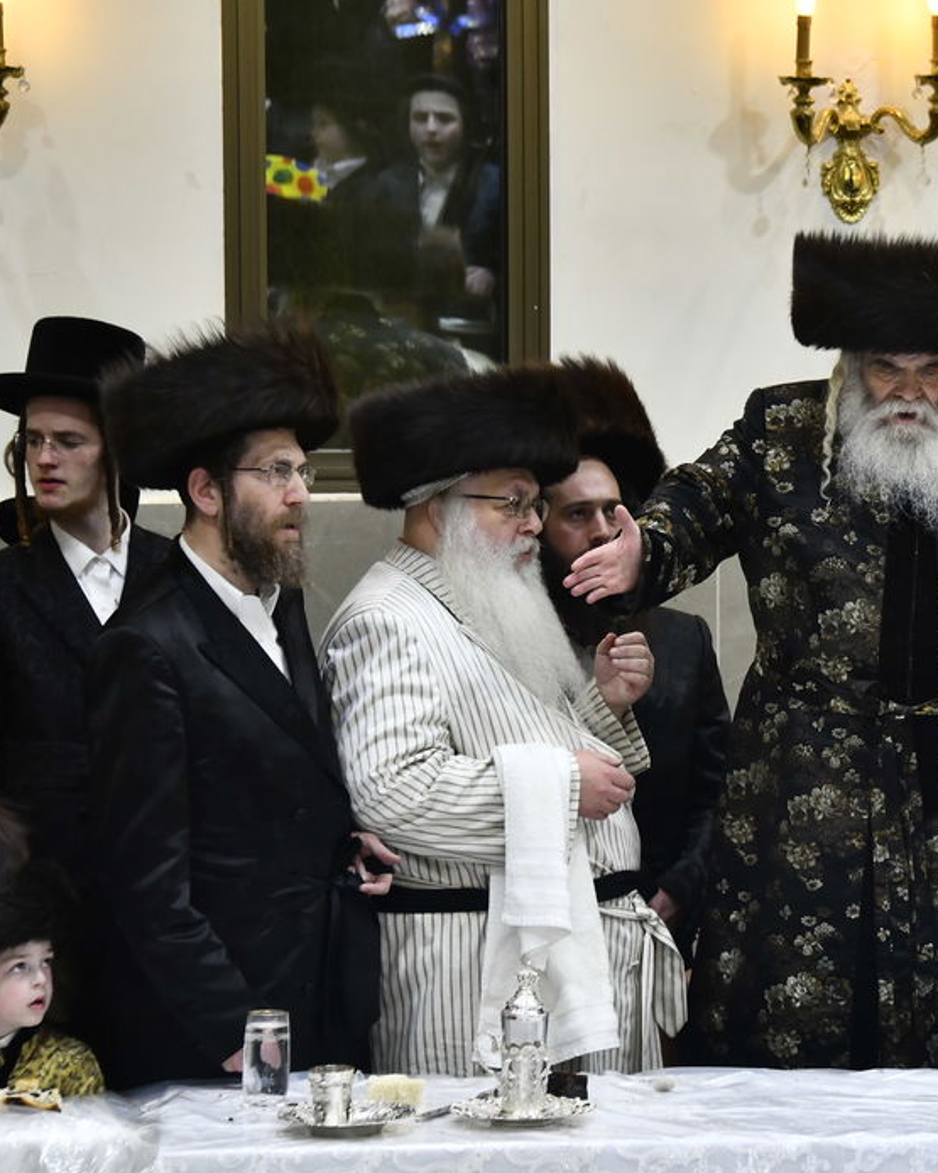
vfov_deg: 9.1
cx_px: 916
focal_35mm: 212
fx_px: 7358
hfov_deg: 7.3
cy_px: 457
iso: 1000
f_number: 5.6
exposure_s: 1/400
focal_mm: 112
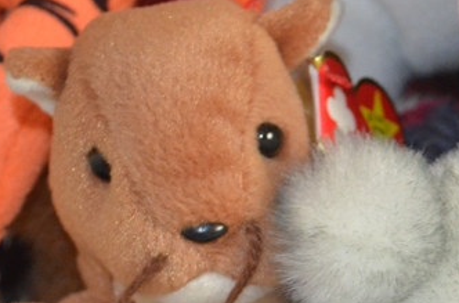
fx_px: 2173
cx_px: 603
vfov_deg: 7.9
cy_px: 280
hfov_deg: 11.7
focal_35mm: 171
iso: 2200
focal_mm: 36
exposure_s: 1/60
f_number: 5
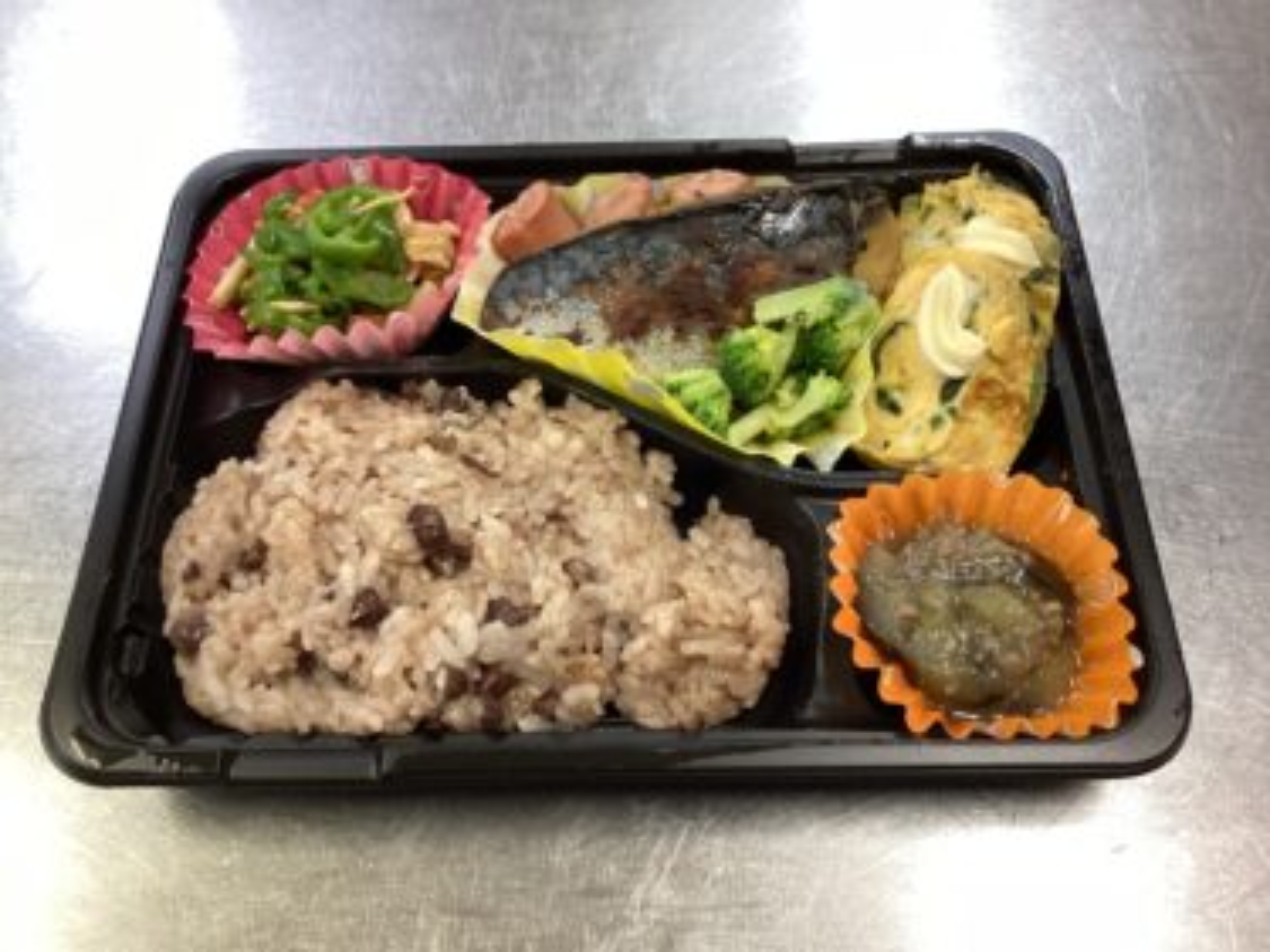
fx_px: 1137
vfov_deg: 45.4
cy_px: 476
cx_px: 635
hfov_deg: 58.4
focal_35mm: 31
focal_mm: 3.3
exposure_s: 1/60
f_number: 2.4
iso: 160
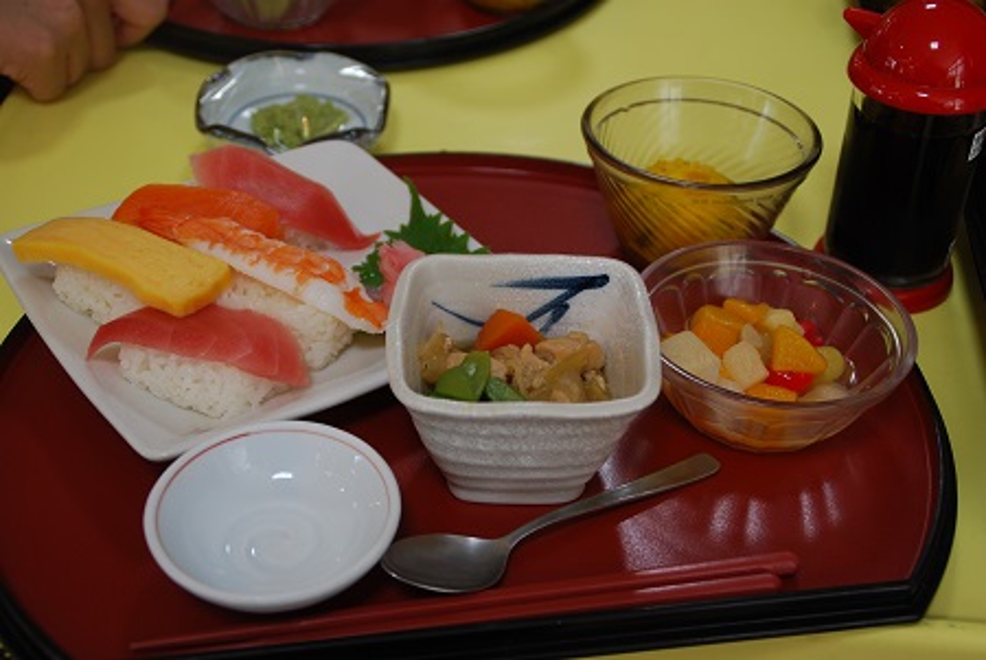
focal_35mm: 52
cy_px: 330
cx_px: 493
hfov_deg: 37.8
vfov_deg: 25.8
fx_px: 1439
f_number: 4.2
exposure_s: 1/60
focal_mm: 35
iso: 200
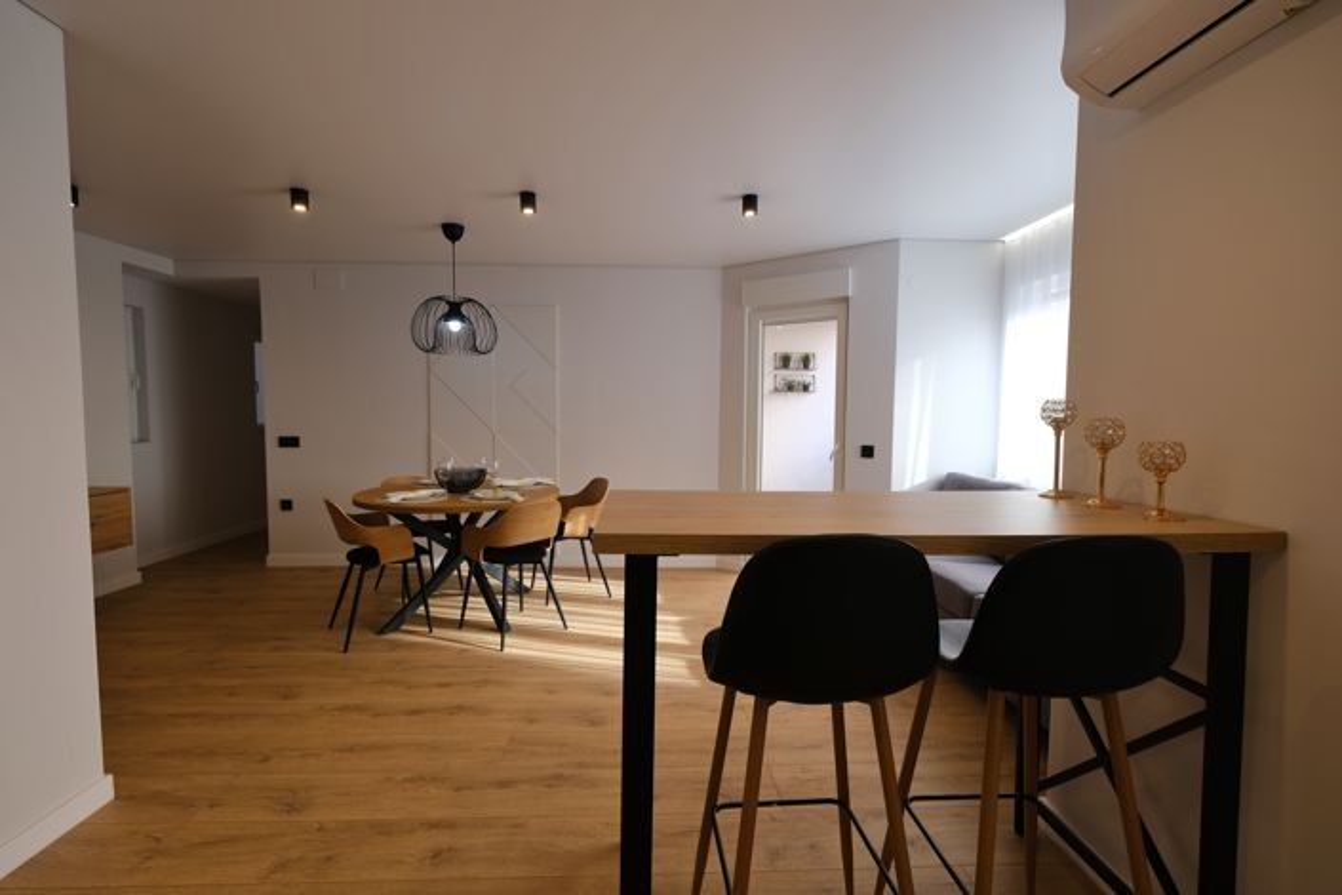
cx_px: 671
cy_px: 448
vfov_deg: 77.3
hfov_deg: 100.4
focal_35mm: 15
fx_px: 559
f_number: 5
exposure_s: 1/40
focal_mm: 10
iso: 160
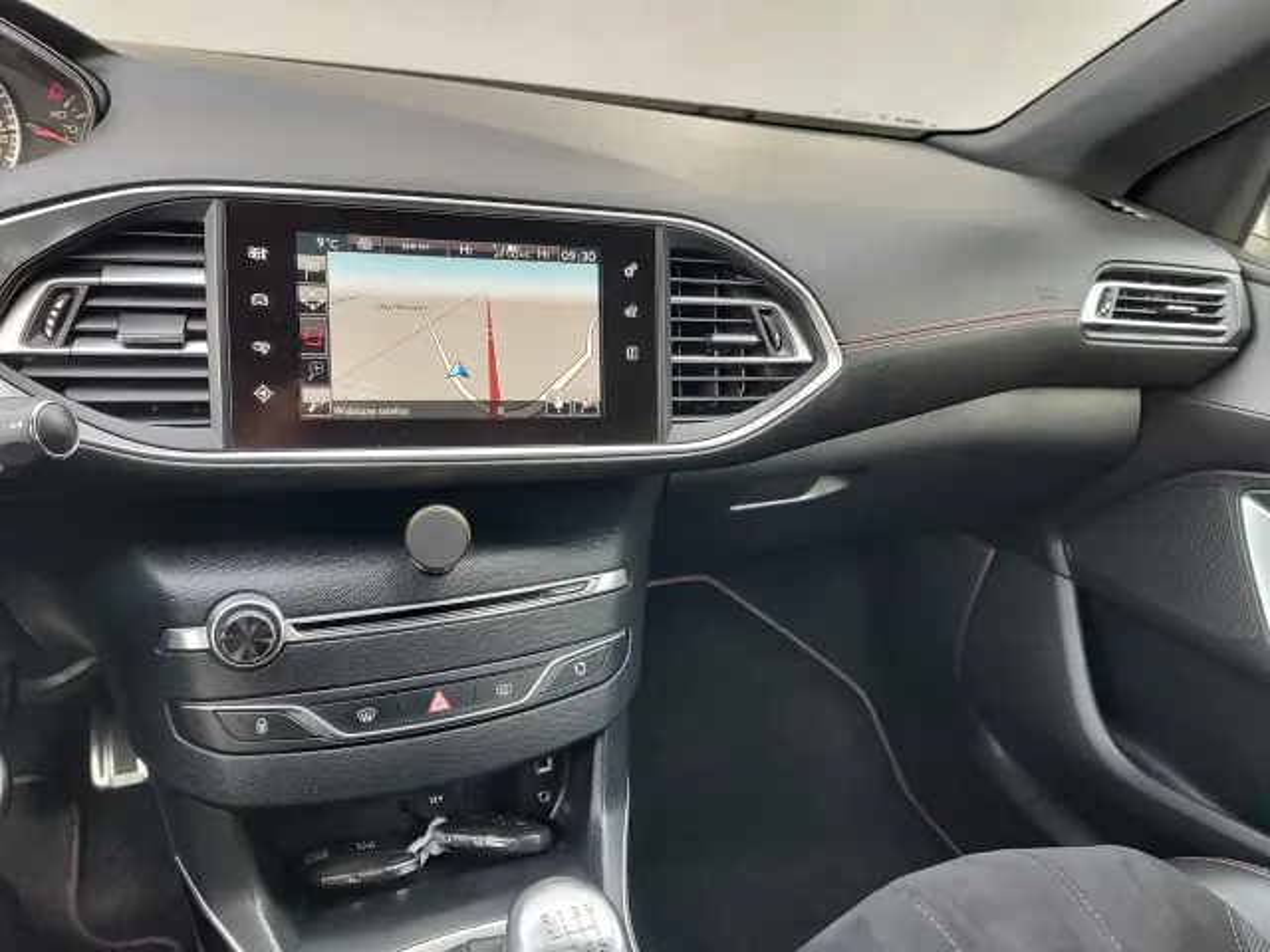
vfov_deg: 58.9
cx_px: 635
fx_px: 844
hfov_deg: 73.9
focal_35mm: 23
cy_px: 476
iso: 141
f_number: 1.8
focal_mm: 5.56
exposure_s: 1/100
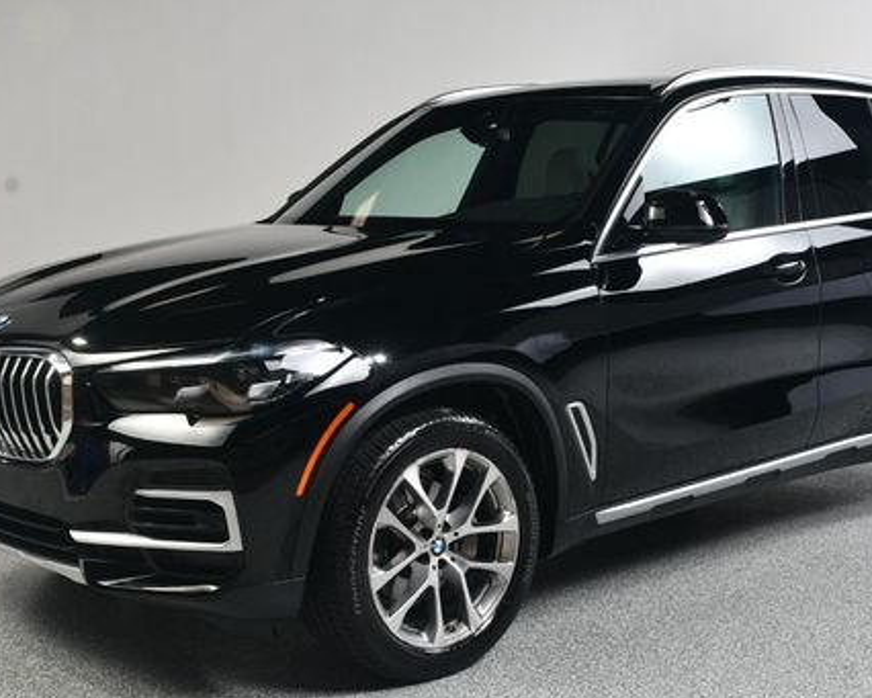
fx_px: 1420
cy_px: 383
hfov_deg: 34.1
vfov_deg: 27.6
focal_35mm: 55
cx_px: 467
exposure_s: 1/160
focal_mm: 26
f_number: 10
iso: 100
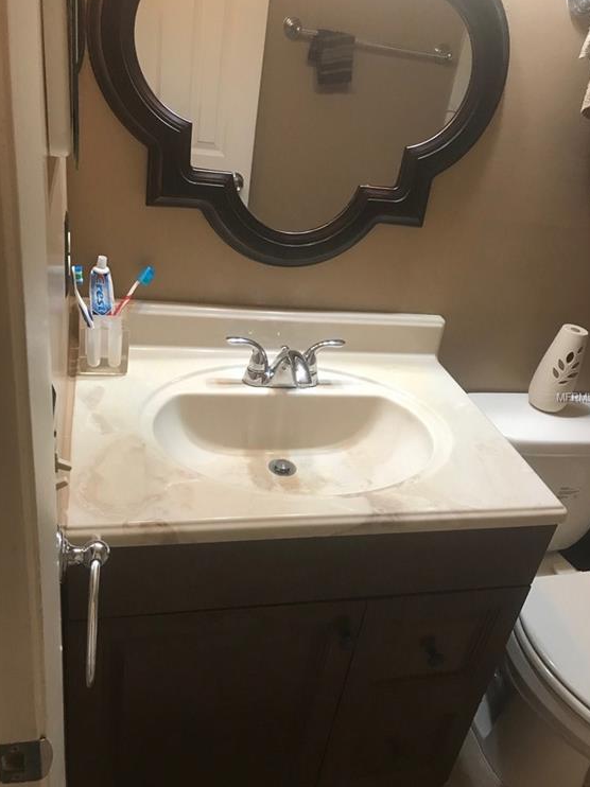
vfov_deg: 61.7
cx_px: 299
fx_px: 659
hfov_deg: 48.2
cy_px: 398
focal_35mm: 29
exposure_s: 1/15
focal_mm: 3.99
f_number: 1.8
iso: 40
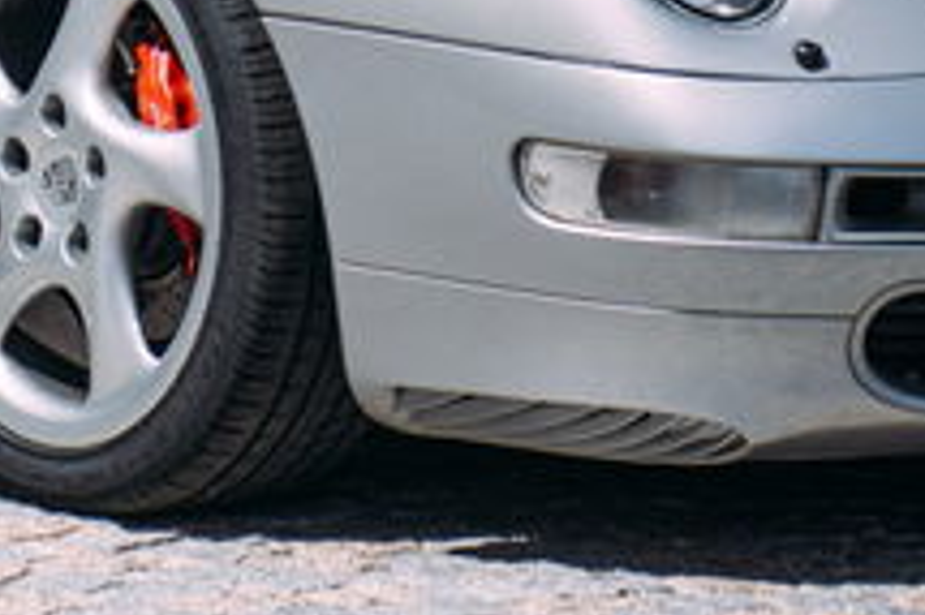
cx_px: 133
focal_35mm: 334
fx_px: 8575
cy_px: -492
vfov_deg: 4.1
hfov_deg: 6.2
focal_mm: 70
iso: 250
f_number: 3.2
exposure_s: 1/2000
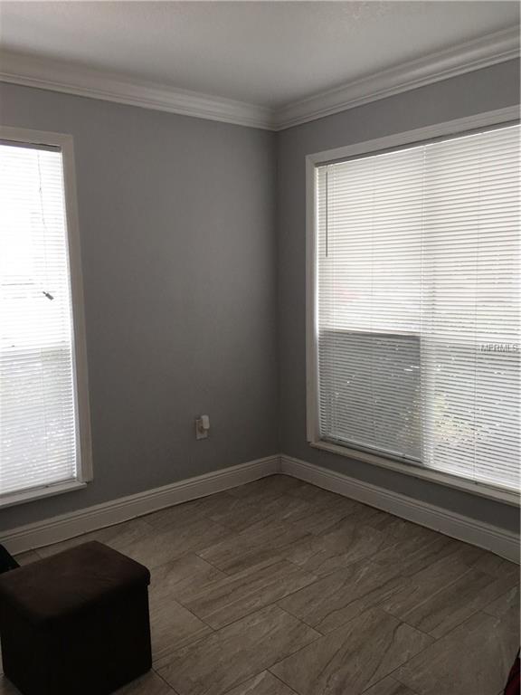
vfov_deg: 61.7
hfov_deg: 48.2
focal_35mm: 29
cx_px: 260
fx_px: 582
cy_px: 348
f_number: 2.2
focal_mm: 4.15
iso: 40
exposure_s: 1/120
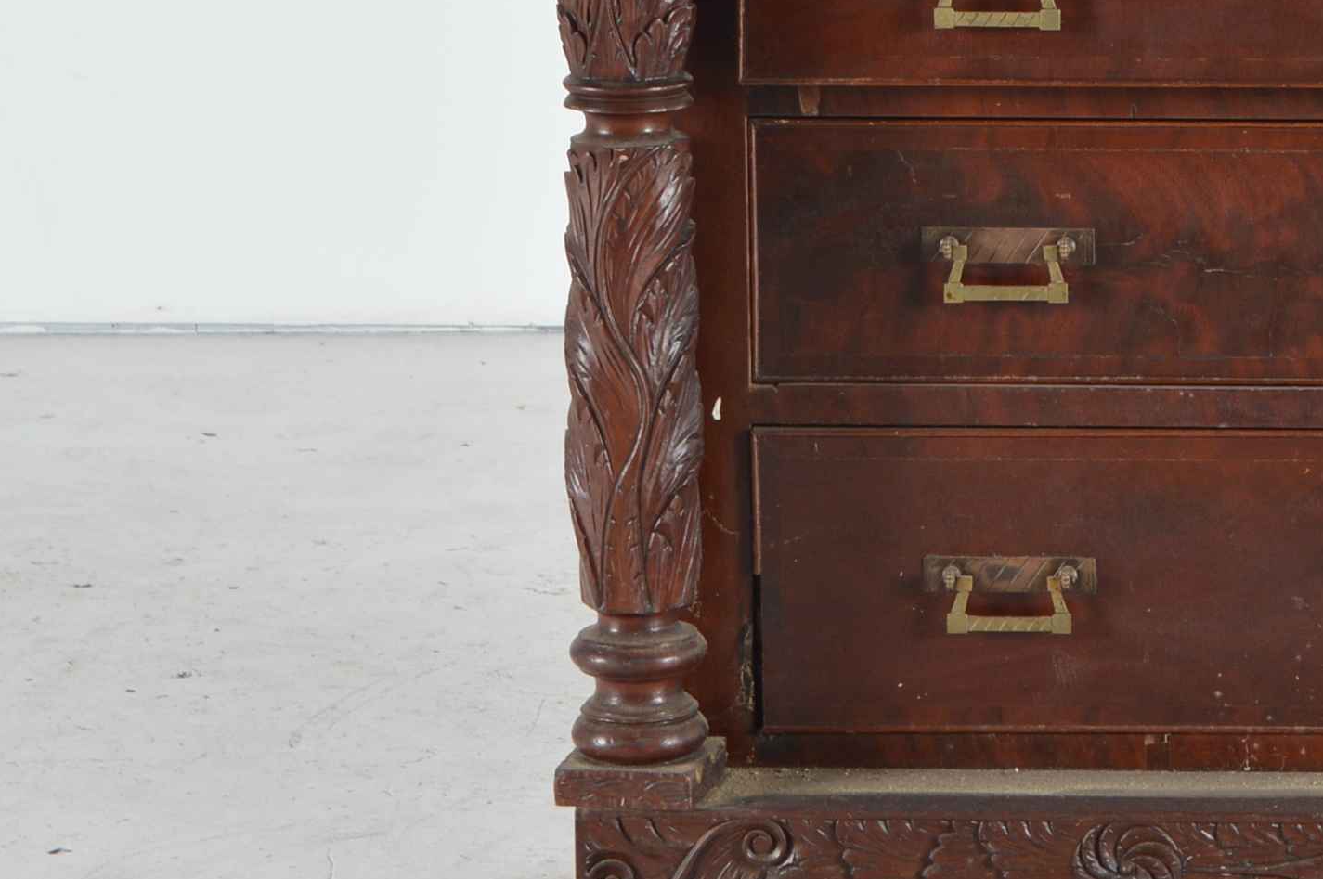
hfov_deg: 13.2
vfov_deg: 9.0
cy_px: 6
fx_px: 5580
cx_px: 1477
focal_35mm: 152
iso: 100
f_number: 8
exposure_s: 1/125
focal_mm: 32
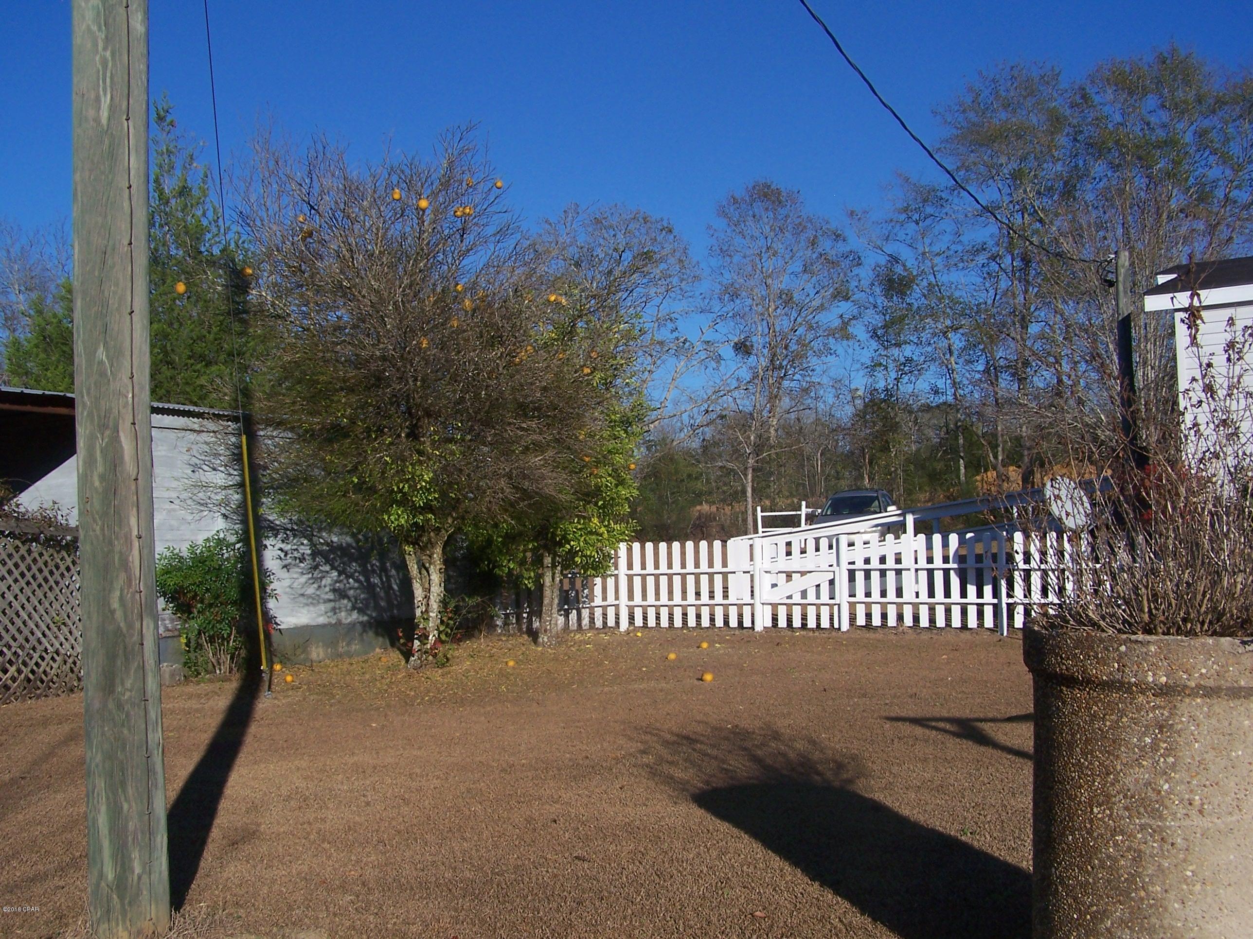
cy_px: 470
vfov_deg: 37.7
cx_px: 626
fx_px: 1375
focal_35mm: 38
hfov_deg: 49.0
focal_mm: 6.3
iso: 80
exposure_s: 1/1000
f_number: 4
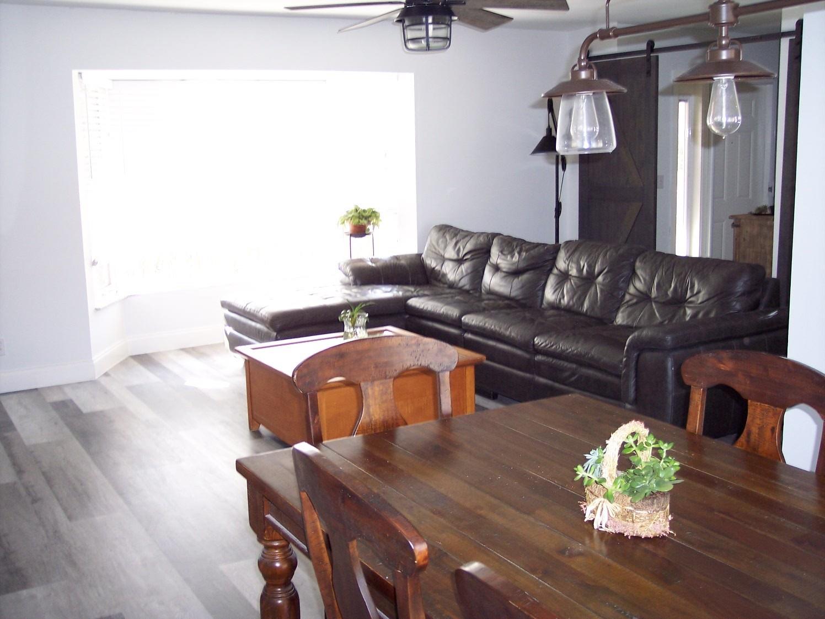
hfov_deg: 47.9
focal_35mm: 39
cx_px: 412
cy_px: 310
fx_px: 929
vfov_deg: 36.8
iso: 140
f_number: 2.8
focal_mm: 8
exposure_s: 1/60
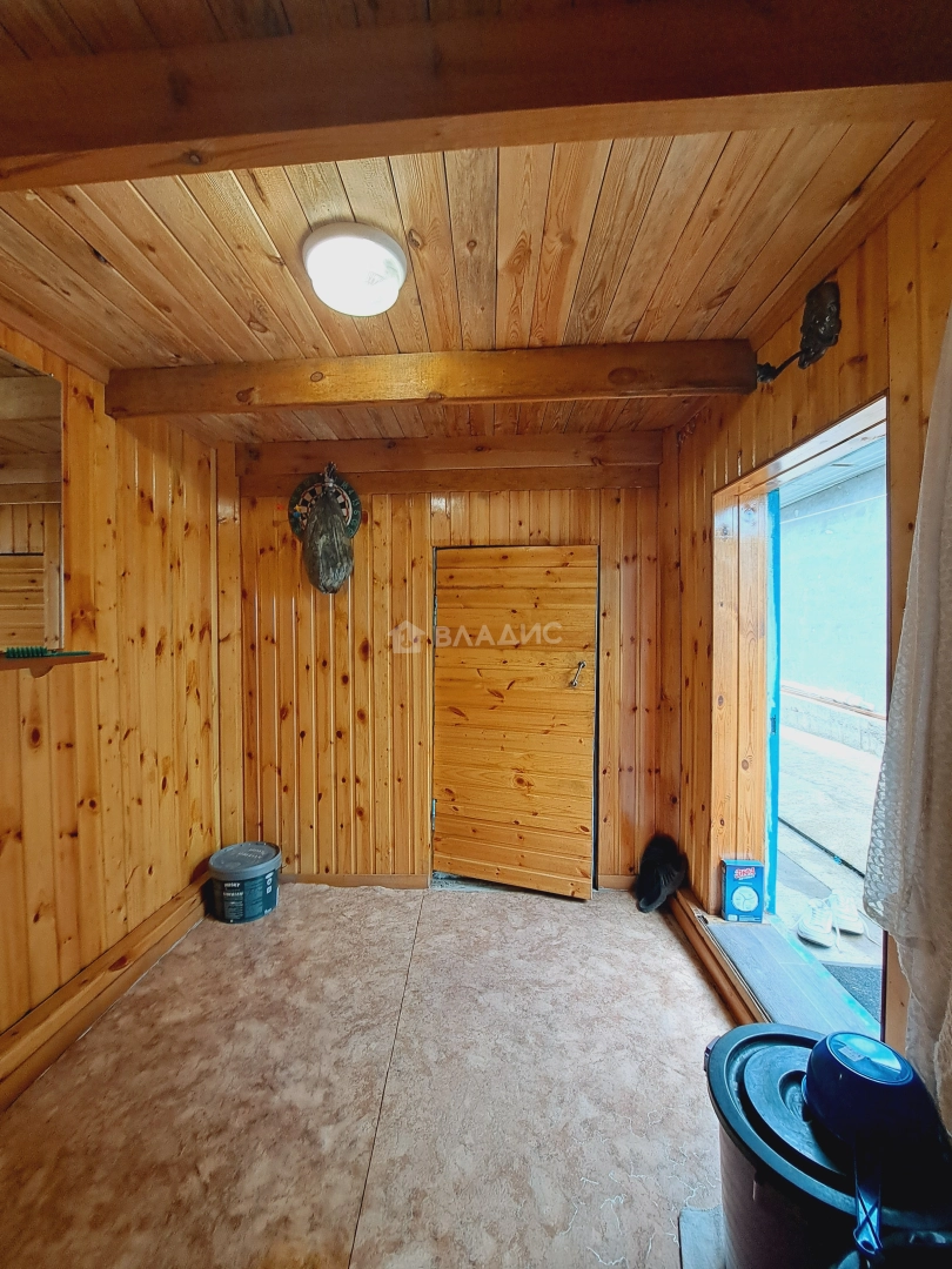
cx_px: 476
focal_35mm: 13
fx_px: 477
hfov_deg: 89.9
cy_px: 634
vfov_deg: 106.2
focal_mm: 1.74
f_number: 2.2
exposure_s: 1/50
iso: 64
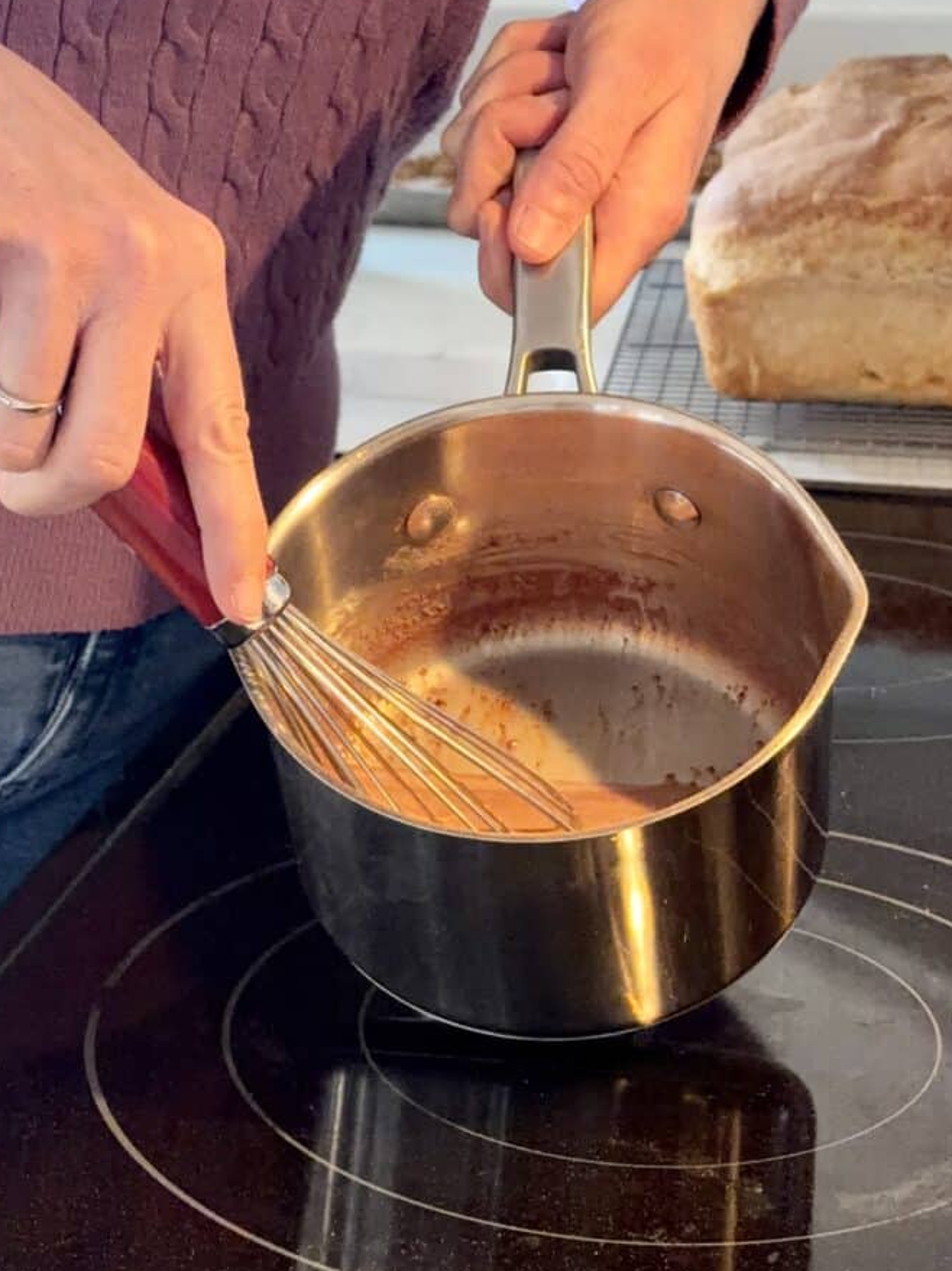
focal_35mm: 56
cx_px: 470
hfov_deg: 26.1
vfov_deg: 34.3
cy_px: 537
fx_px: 2054
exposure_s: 1/30
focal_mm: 6.76
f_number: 1.78
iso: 500
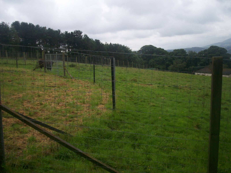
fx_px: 240
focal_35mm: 36
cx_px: 116
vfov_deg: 39.7
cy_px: 86
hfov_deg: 51.4
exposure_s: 1/481
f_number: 4.5
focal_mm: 5.9
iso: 100
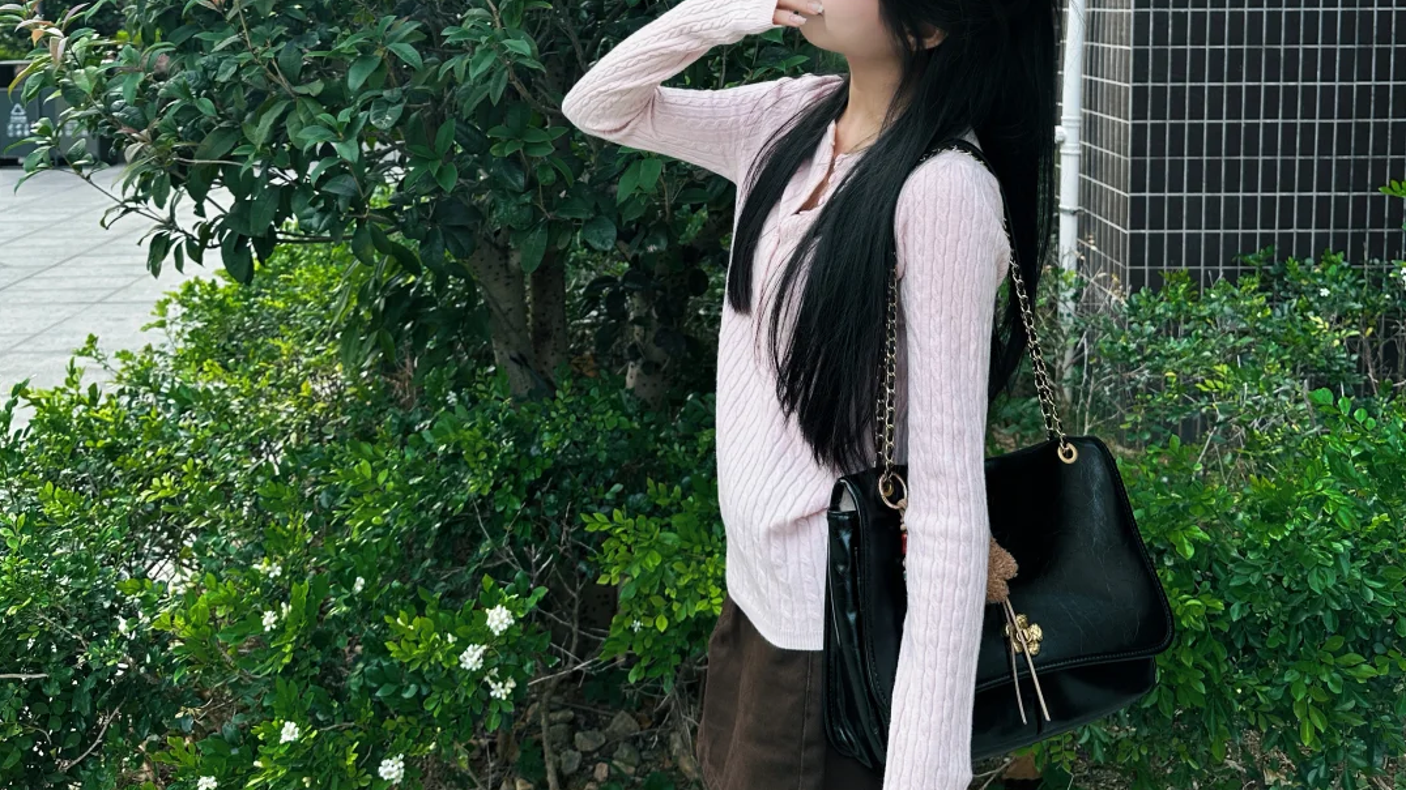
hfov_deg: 56.6
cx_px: 703
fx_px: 1305
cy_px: 87
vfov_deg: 32.2
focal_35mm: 35
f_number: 1.78
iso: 64
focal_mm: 6.86
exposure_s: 1/216
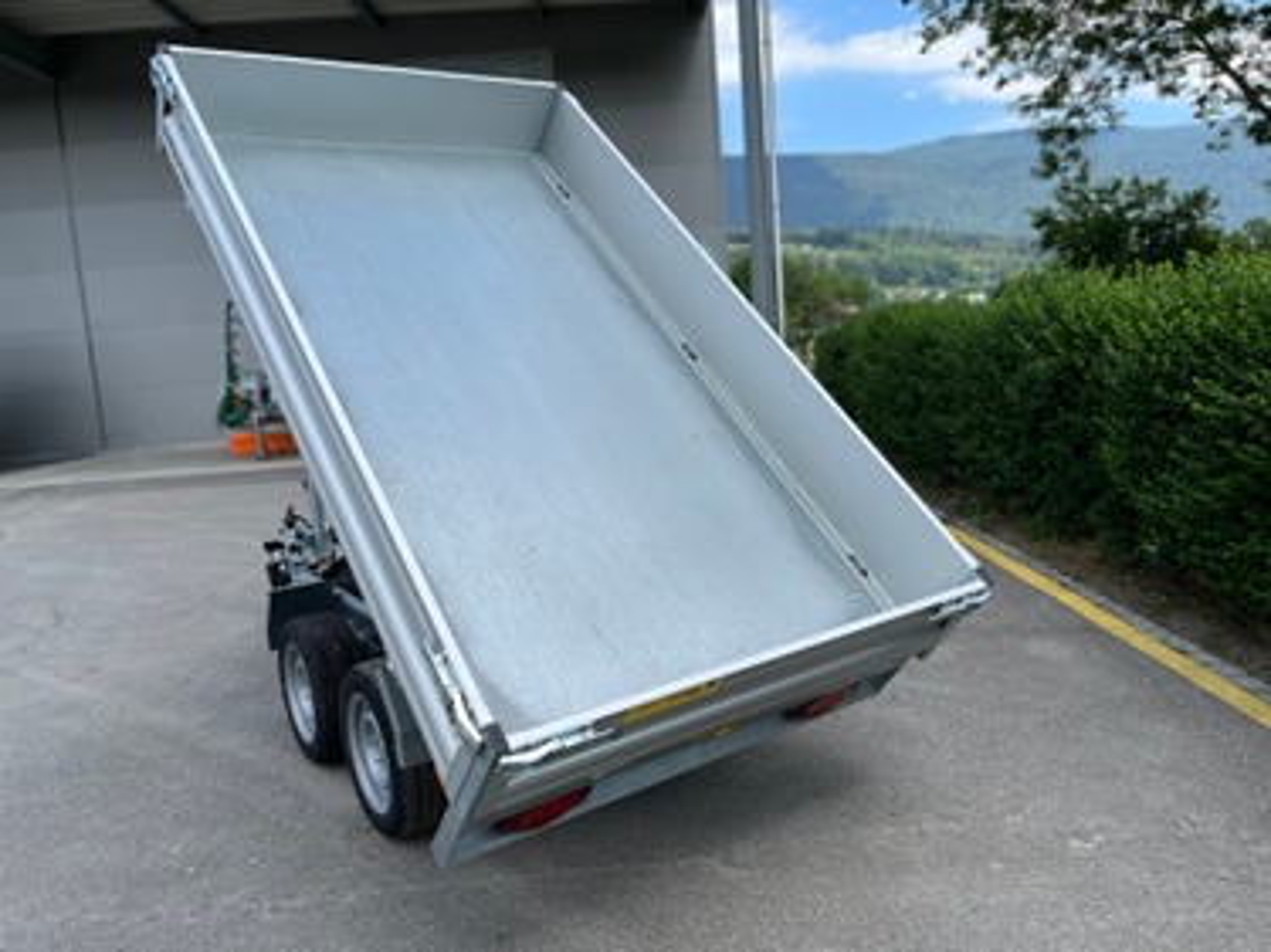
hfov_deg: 67.3
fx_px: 954
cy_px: 476
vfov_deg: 53.0
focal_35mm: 26
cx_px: 636
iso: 50
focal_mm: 5.1
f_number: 1.6
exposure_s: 1/2179
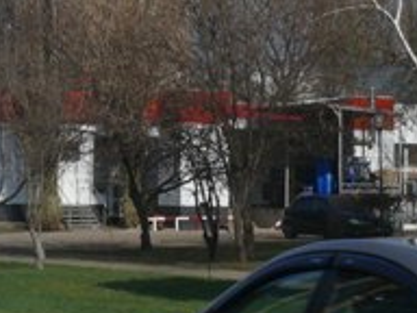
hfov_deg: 10.2
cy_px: 22
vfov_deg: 7.7
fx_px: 2313
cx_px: 28
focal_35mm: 192
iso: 100
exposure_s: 1/400
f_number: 7.1
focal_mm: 9.8
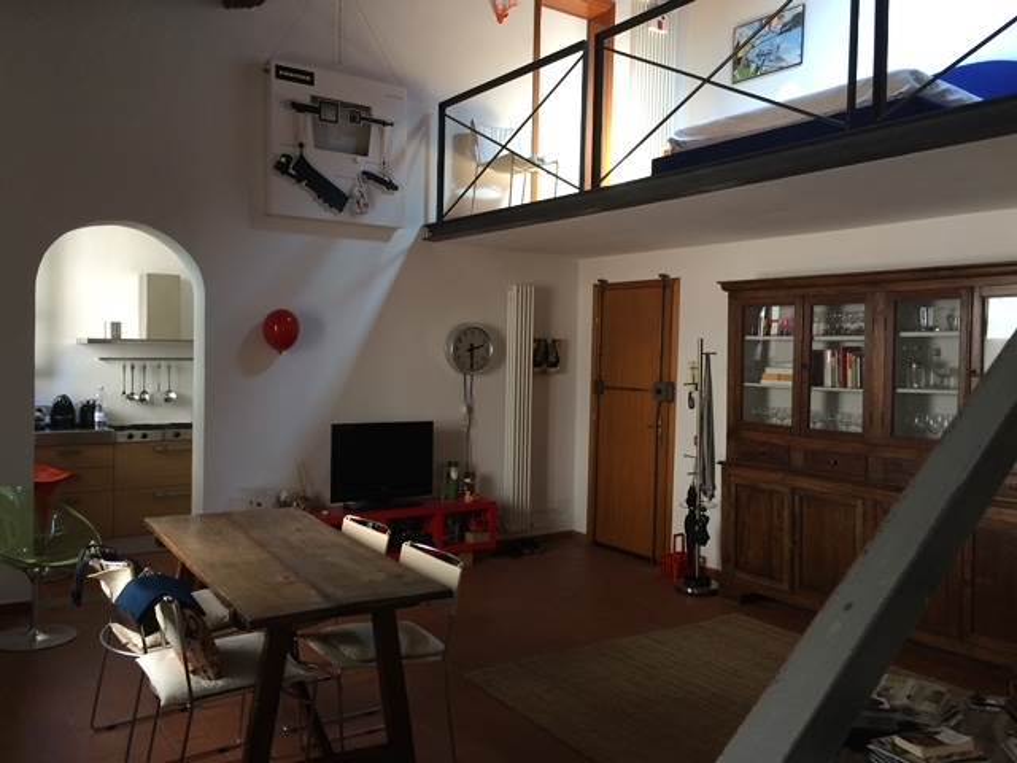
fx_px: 852
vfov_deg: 48.2
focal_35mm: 29
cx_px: 508
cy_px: 382
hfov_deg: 61.7
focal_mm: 4.15
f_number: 2.2
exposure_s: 1/30
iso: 100
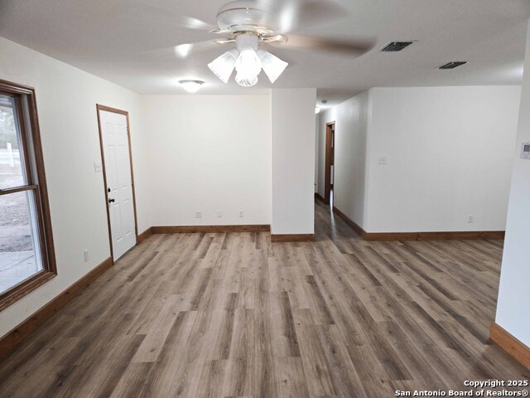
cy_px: 199
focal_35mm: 23
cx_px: 265
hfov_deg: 73.9
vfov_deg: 58.9
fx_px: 352
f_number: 1.8
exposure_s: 1/40
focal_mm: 5.4
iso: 125
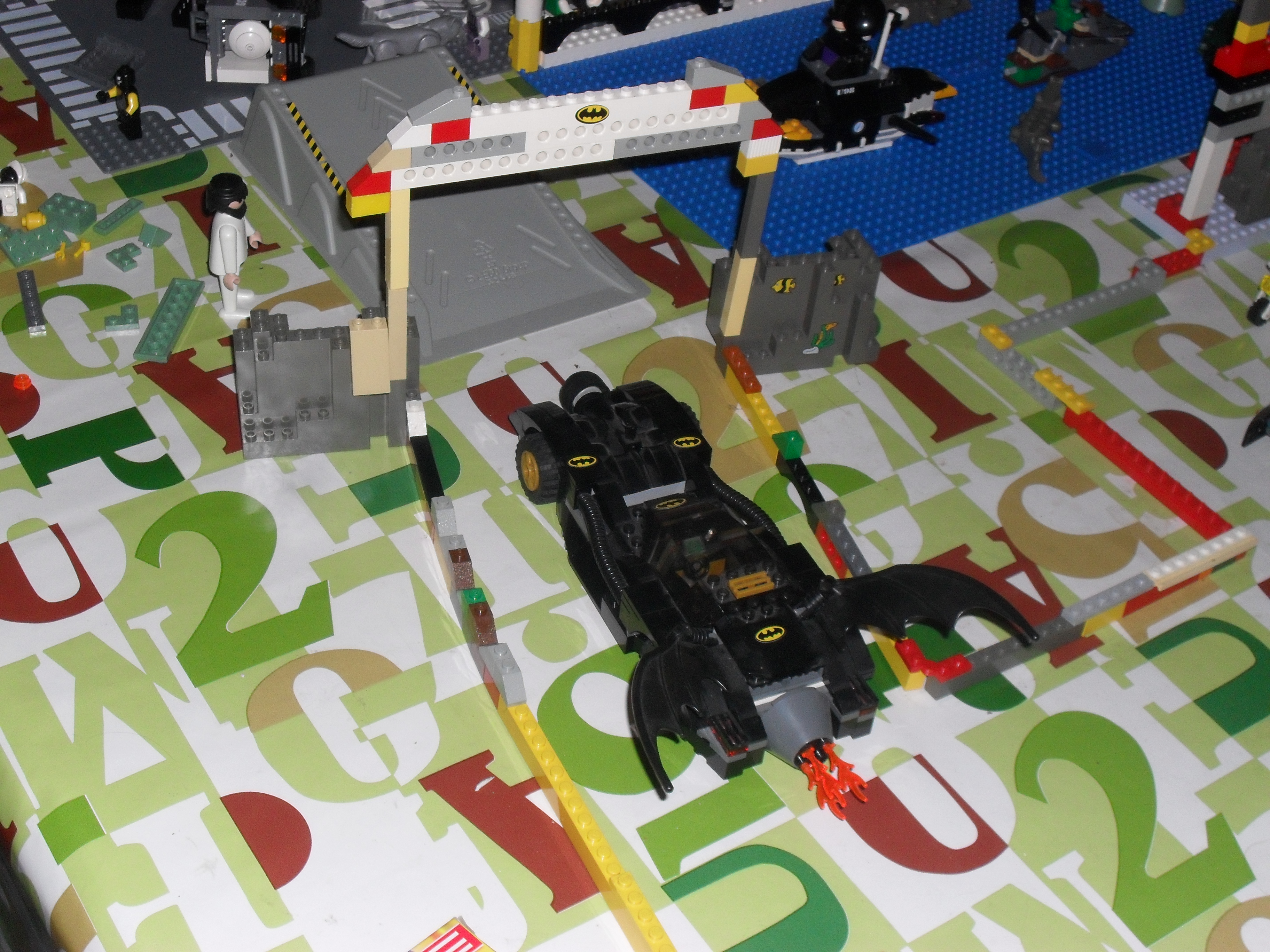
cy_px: 476
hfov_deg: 38.9
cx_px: 635
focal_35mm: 49
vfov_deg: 29.7
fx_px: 1798
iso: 200
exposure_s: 1/45
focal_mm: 8.7
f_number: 10
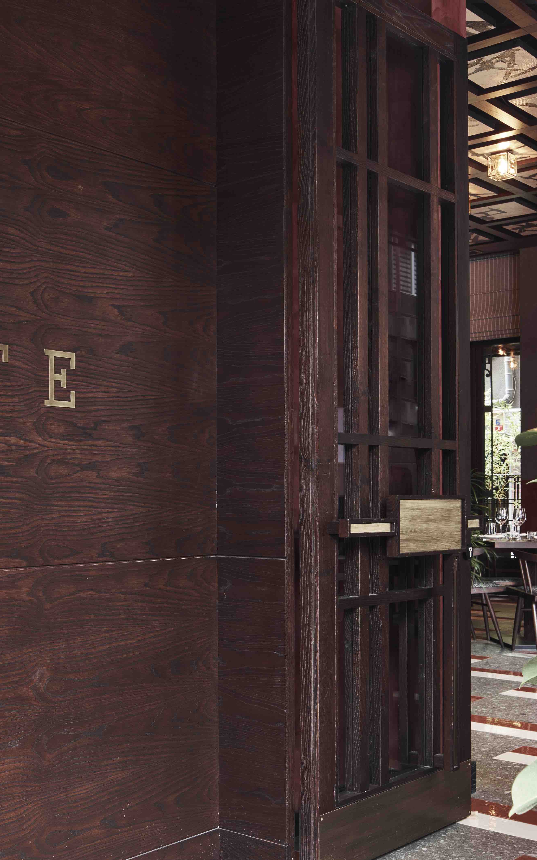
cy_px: 483
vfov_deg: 43.4
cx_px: 189
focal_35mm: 46
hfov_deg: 27.9
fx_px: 1077
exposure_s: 2.5
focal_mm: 24
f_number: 8
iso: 100
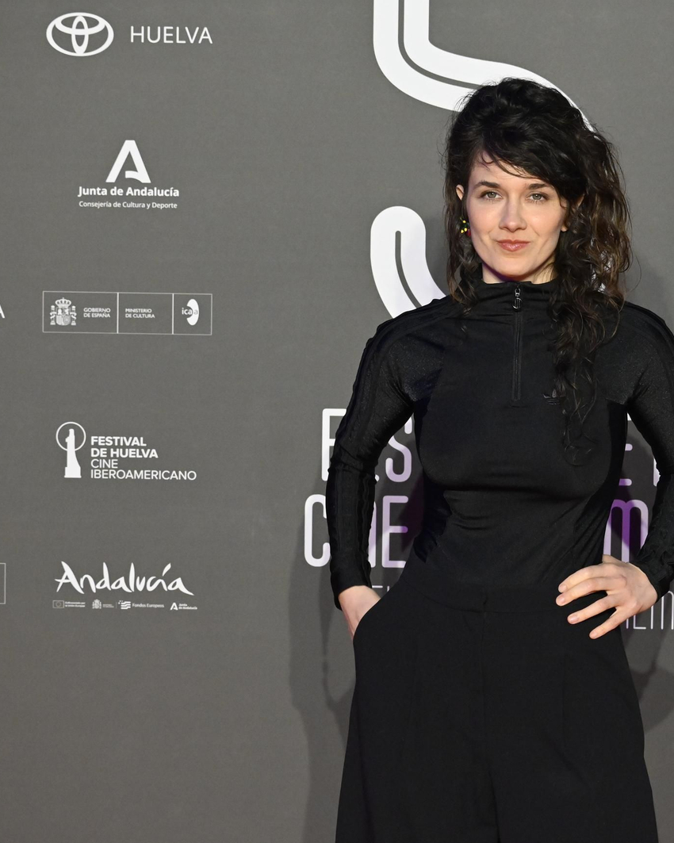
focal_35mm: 155
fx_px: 3859
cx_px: 527
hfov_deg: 10.0
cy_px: 422
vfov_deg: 12.5
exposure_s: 1/250
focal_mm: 73
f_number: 6.3
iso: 4000
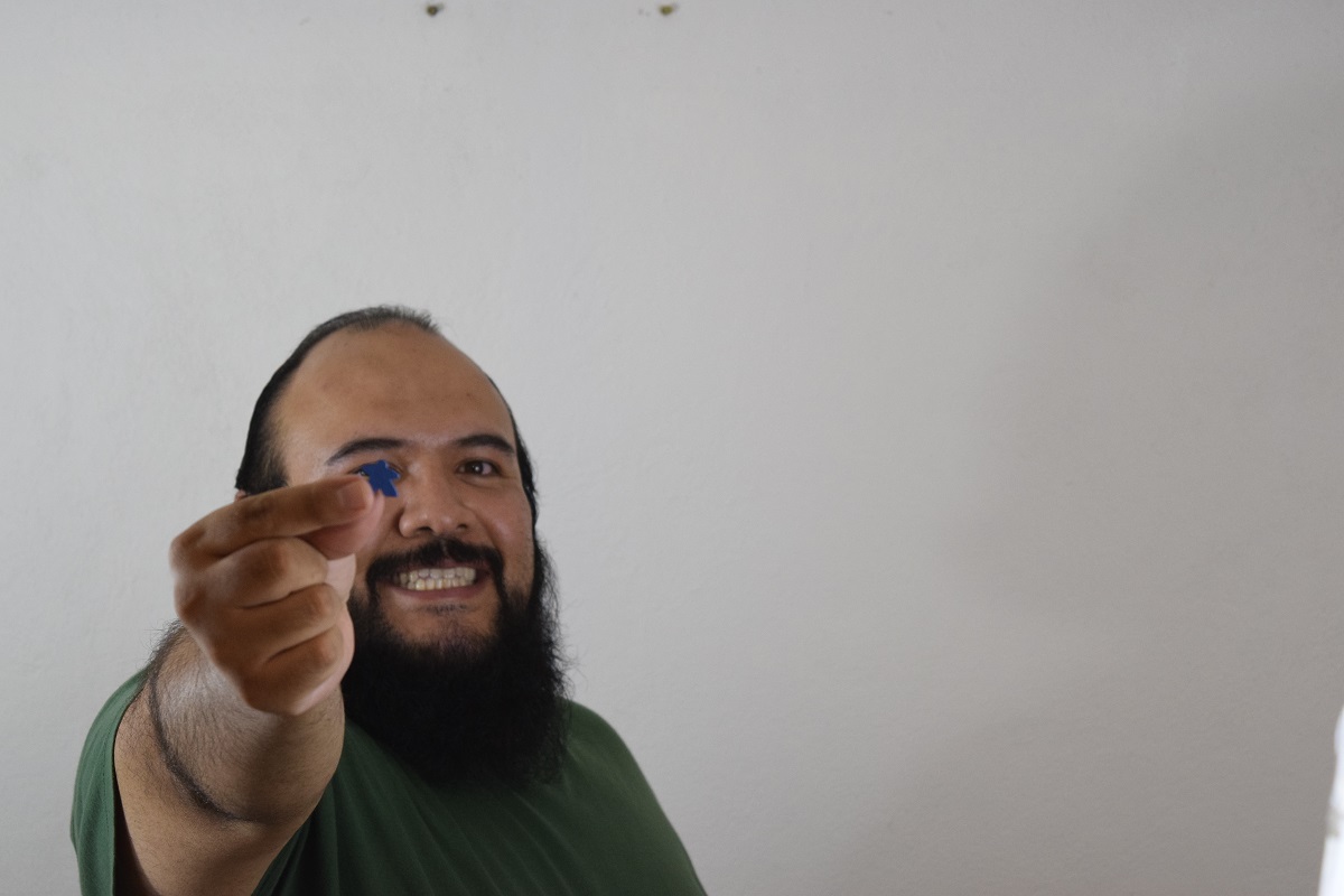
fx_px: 3080
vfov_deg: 16.6
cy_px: 448
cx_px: 672
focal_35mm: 82
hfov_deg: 24.6
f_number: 5.6
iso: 1400
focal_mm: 55
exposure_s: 1/60
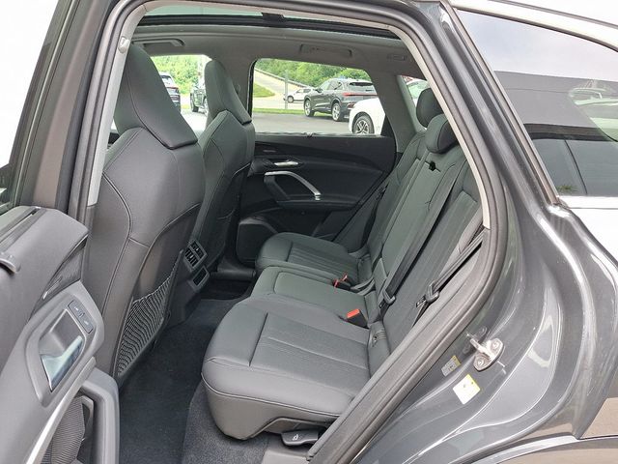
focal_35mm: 25
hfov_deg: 69.4
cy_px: 232
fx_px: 446
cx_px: 309
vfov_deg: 54.9
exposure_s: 1/120
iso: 29
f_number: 1.8
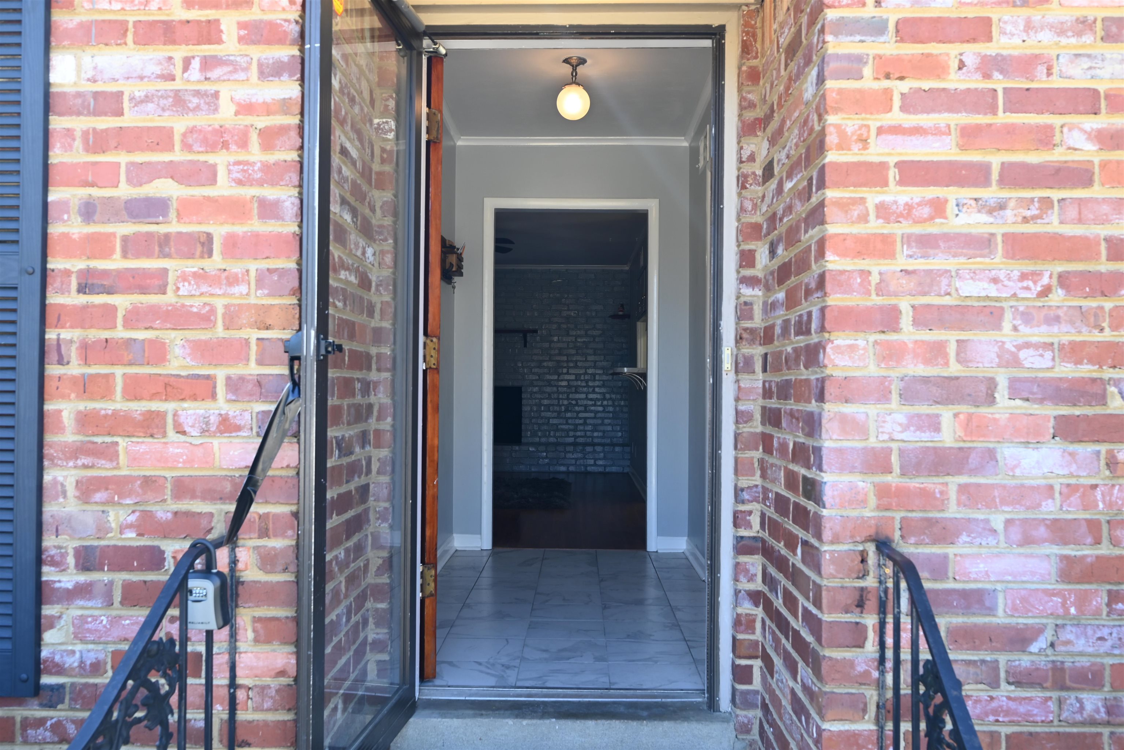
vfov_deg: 43.6
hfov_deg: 61.9
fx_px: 937
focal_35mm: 30
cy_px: 375
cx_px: 562
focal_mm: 30
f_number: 9
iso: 250
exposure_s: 1/30
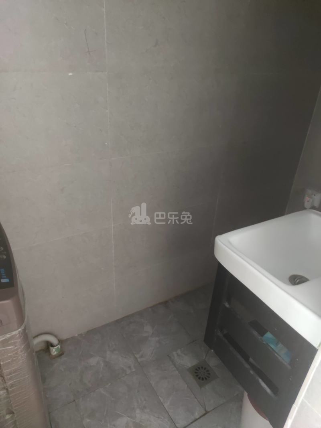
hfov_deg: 56.8
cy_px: 214
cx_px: 160
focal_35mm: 24
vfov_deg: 71.6
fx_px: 297
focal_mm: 6.72
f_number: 1.69
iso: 1023
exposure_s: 1/50
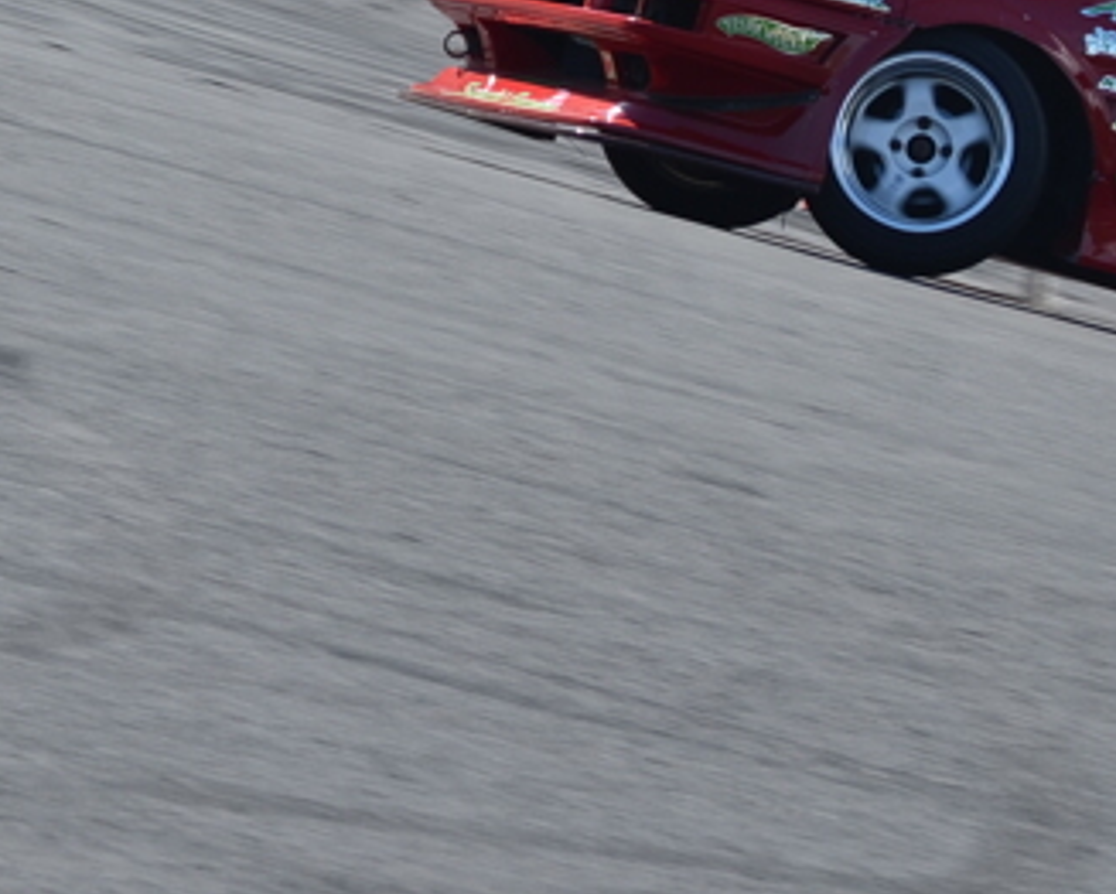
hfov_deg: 5.8
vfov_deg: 4.7
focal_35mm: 329
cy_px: 99
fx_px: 10888
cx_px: 1307
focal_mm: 75
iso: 100
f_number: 7.1
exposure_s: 1/320
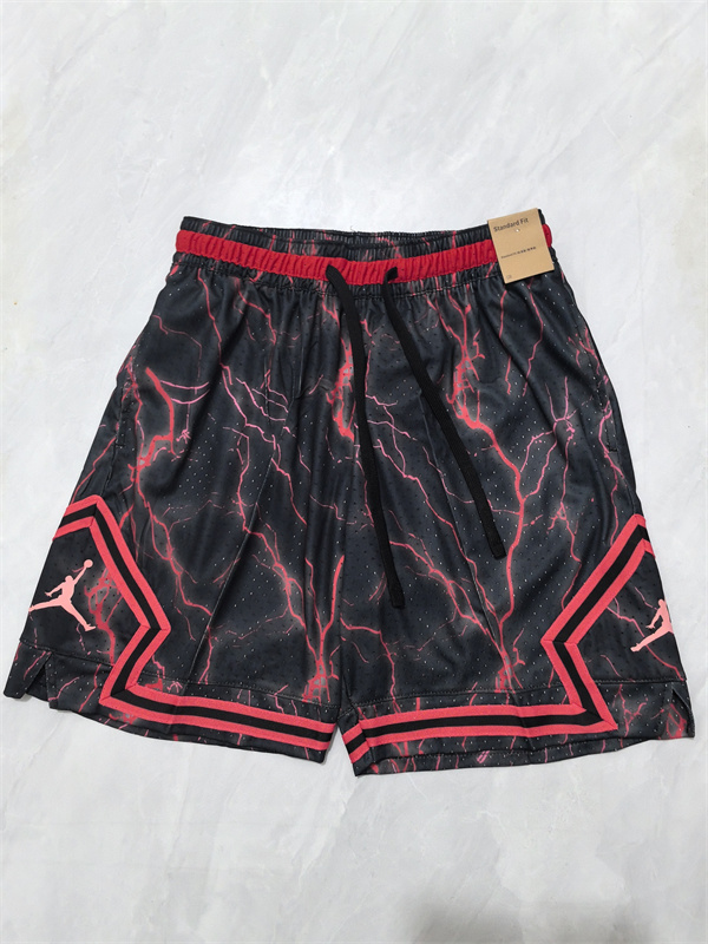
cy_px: 472
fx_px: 736
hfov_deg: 51.4
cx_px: 354
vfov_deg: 65.3
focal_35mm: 27
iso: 320
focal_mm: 5.75
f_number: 2
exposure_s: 1/33.3
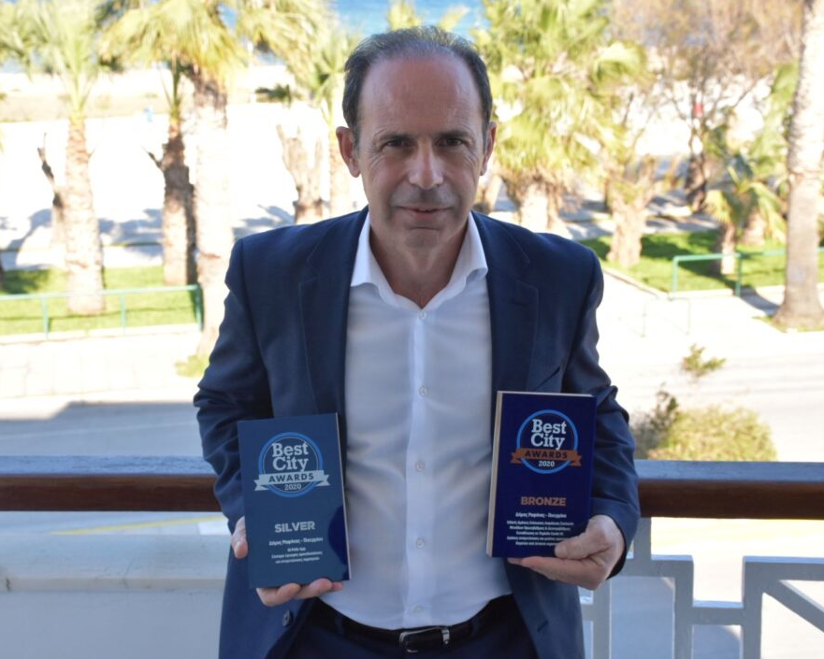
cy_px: 330
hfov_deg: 32.5
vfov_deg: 26.2
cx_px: 393
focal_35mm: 58
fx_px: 1415
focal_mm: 34
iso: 800
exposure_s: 1/400
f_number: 8
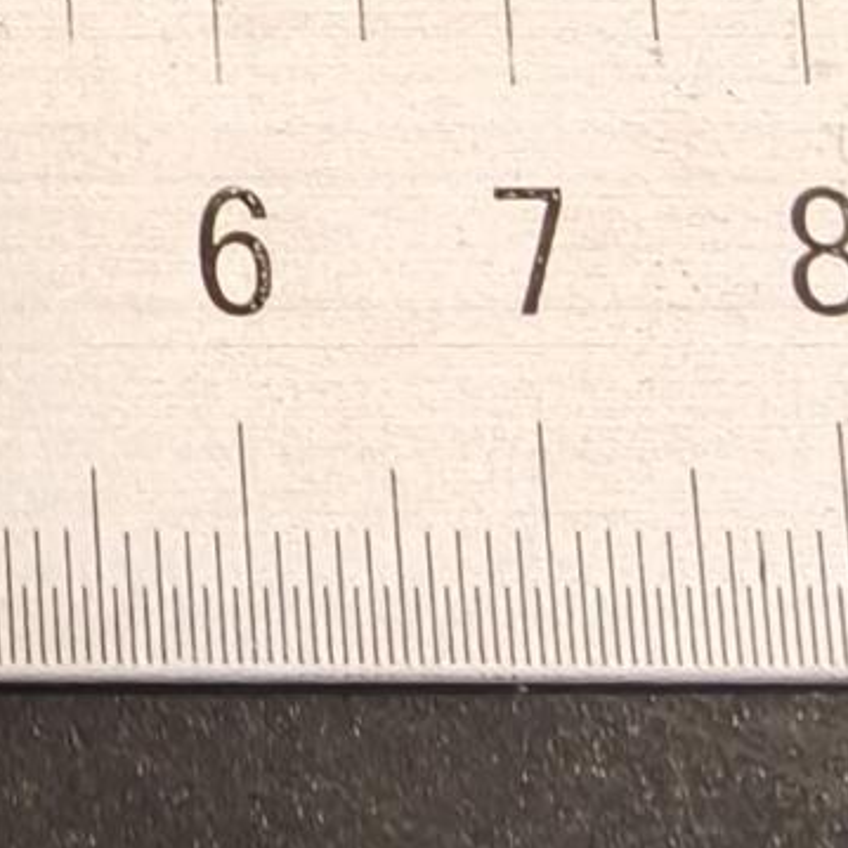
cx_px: -387
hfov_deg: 15.8
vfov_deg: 16.8
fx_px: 2827
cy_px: 69
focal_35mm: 102
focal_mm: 2.32
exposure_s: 1/50
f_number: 2
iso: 320
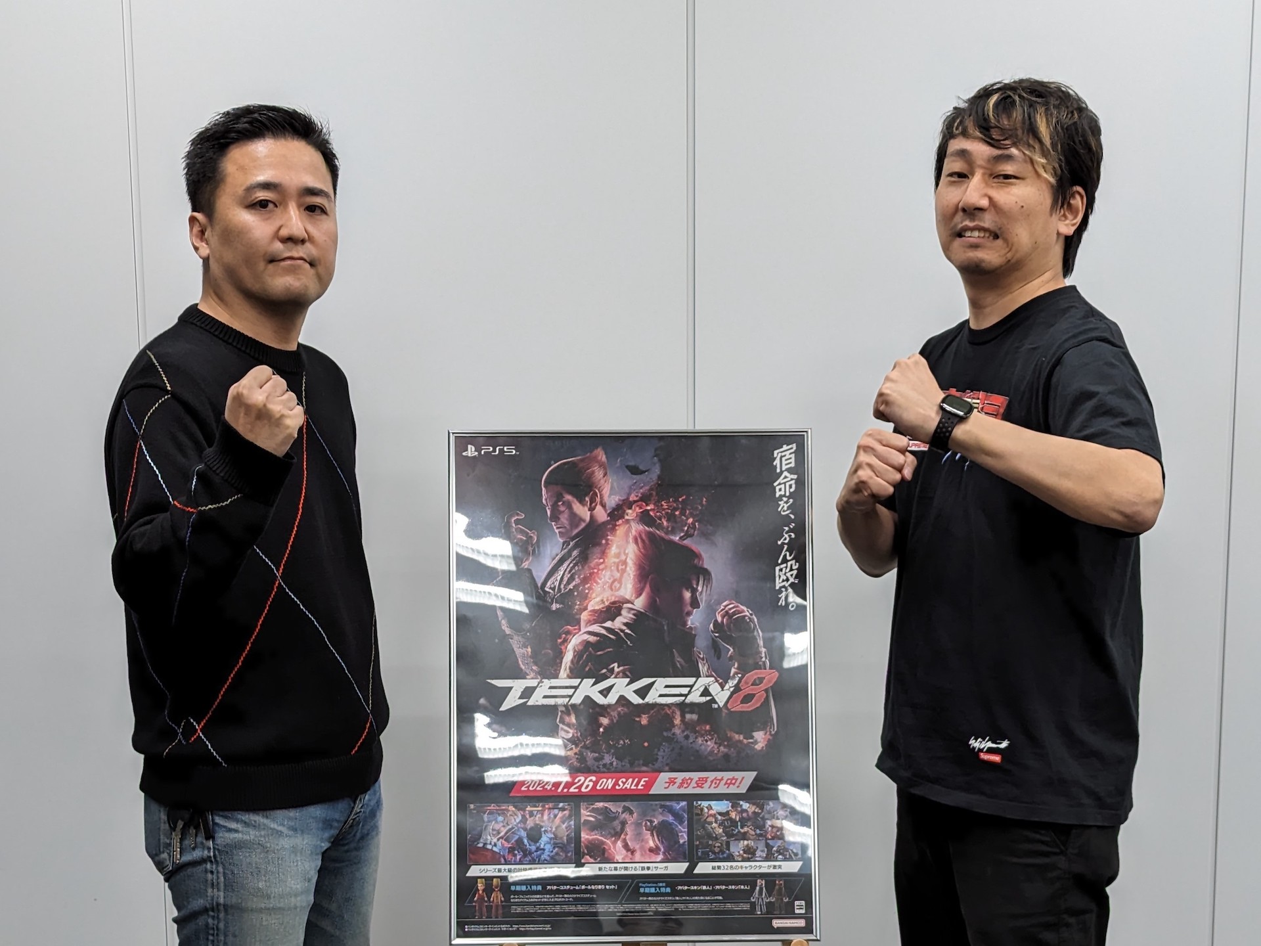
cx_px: 630
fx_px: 1749
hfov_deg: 39.7
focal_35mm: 48
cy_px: 473
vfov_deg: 30.3
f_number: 1.85
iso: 59
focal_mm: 6.81
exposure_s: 1/36.7
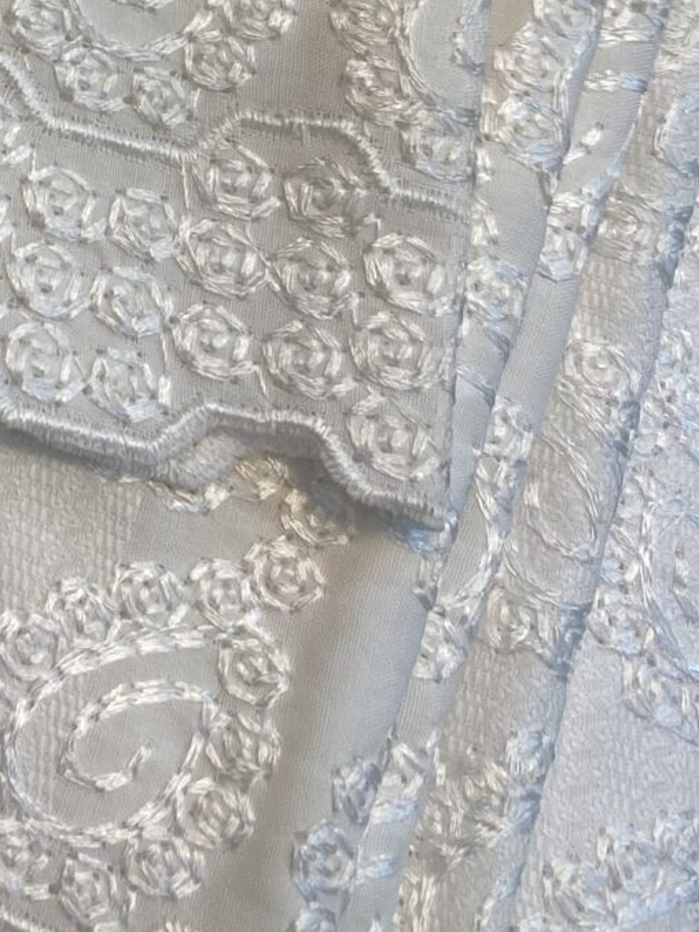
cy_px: -432
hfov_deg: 13.9
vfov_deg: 18.0
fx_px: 2639
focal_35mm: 98
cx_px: -438
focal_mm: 4.25
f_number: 1.8
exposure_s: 1/100
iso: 32
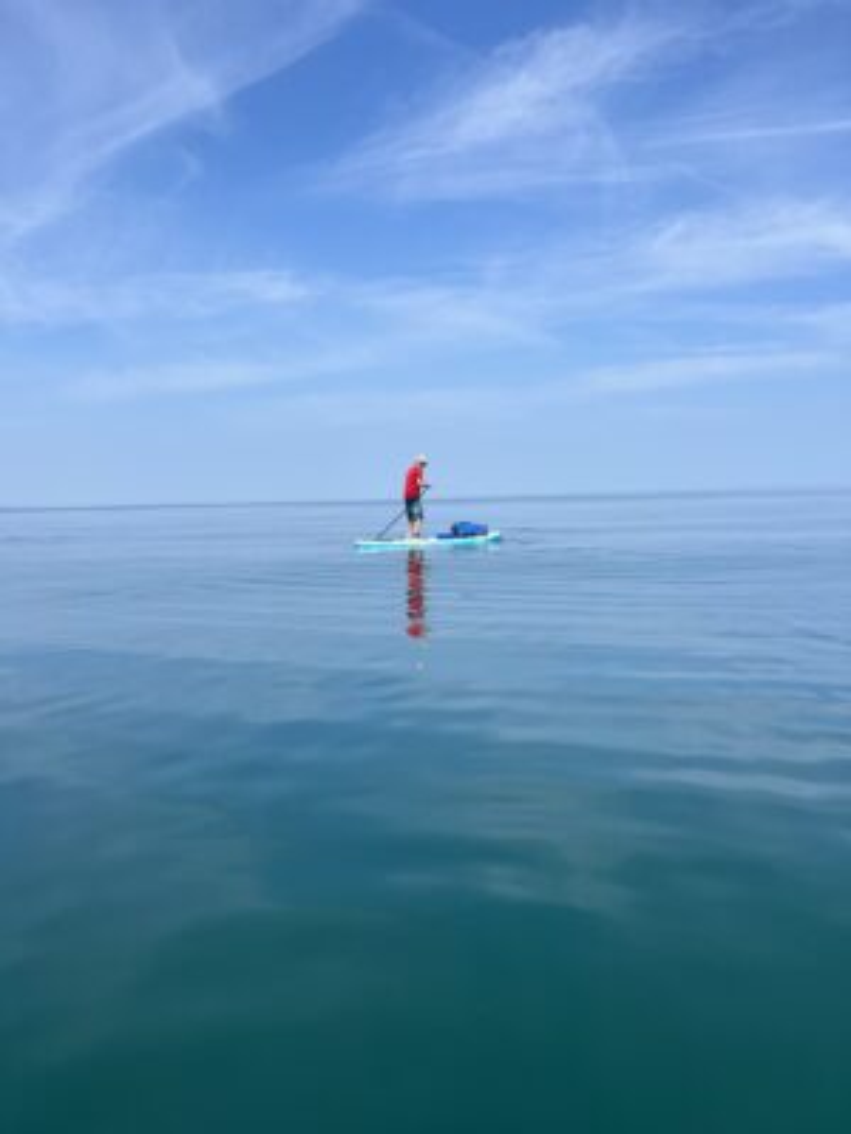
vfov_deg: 67.3
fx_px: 852
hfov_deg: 53.1
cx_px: 426
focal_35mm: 26
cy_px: 567
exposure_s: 1/4831
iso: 50
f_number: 1.5
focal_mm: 5.7
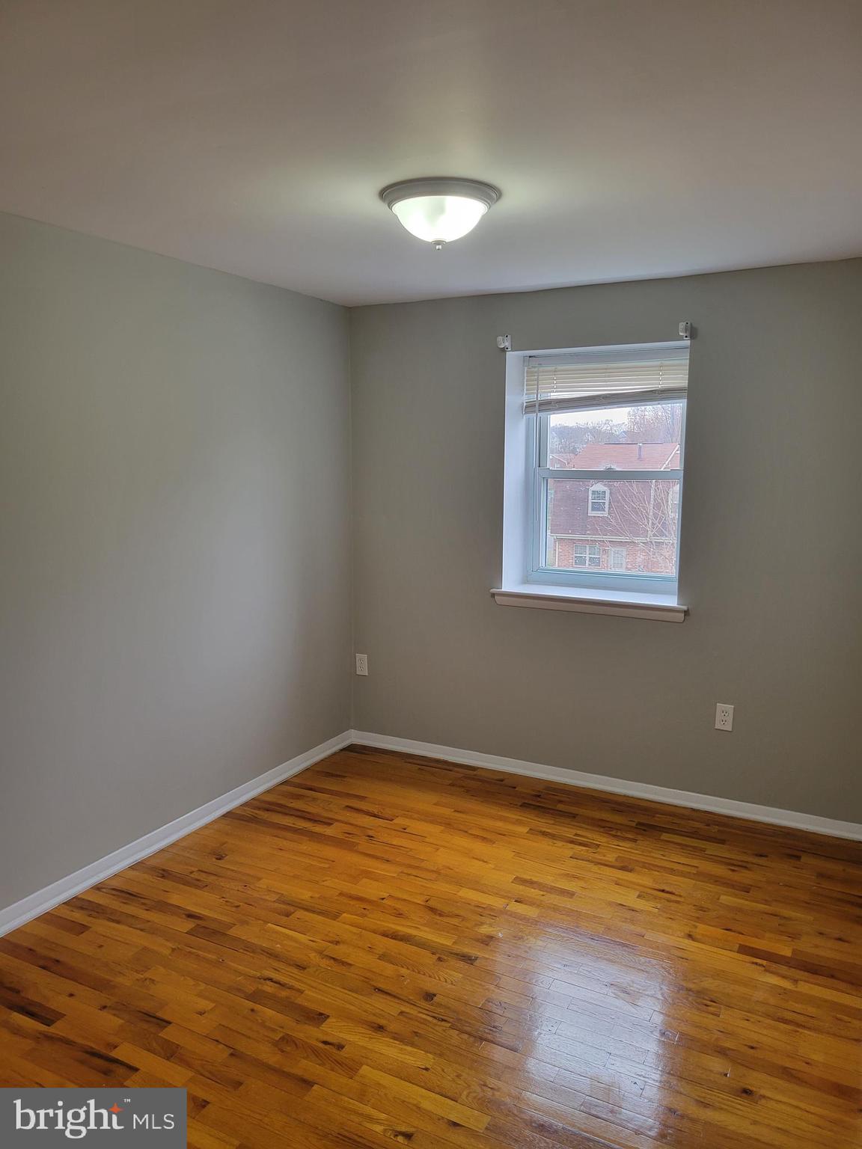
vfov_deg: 67.3
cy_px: 574
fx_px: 863
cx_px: 431
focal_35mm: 26
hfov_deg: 53.1
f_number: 1.8
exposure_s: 1/120
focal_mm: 5.4
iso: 100
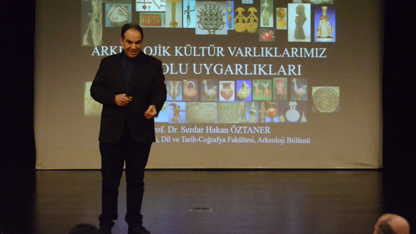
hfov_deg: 24.6
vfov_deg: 14.0
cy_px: 107
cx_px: 208
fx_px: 955
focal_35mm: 87
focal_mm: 55
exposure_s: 1/60
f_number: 4.8
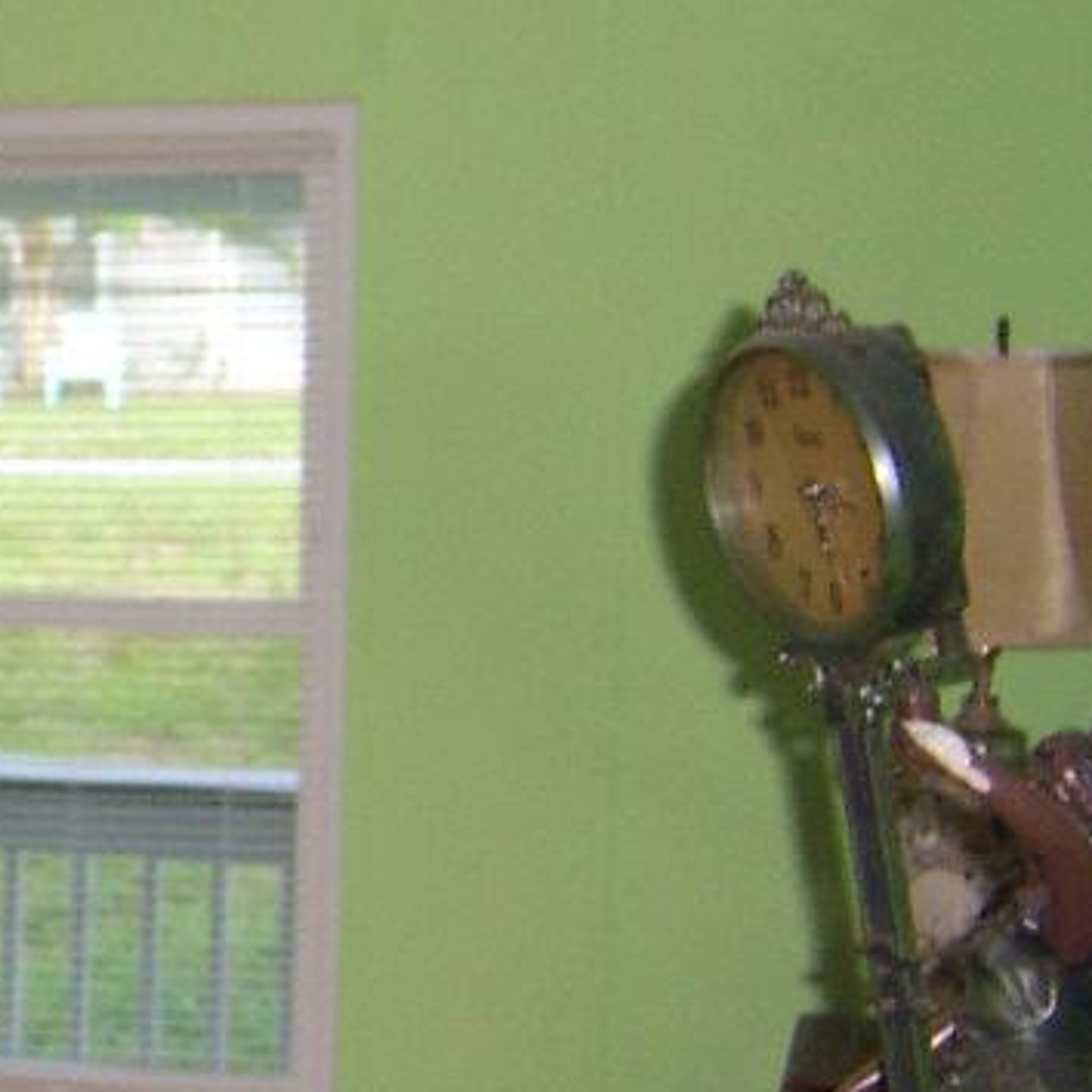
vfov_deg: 17.6
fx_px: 3533
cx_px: -565
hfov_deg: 16.0
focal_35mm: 99
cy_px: 589
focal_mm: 5.5
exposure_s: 1/60
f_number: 2.8
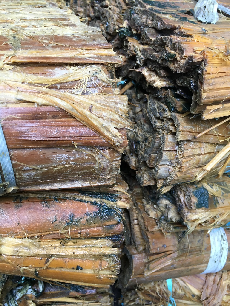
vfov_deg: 61.7
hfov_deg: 48.2
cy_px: 153
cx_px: 115
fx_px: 257
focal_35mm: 29
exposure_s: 1/33
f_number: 2.2
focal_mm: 4.15
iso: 40
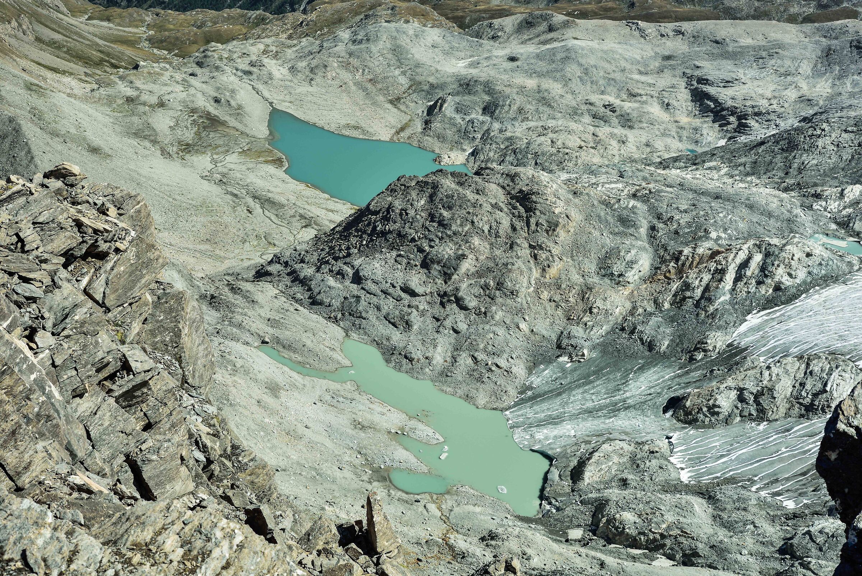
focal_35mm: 46
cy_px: 288
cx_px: 431
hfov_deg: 42.7
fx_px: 1102
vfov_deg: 29.3
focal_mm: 46
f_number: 11
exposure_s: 1/125
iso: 100
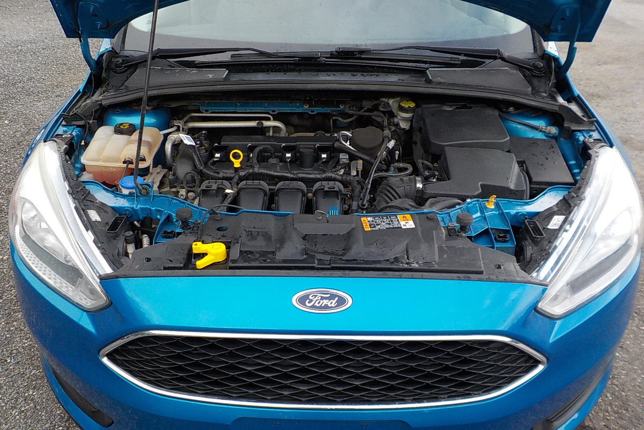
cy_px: 244
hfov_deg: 58.7
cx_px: 323
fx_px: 572
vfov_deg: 41.0
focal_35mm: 32
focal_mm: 4.1
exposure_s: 1/80
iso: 125
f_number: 3.3
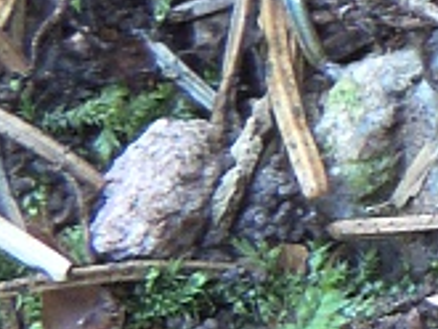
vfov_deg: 7.2
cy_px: -149
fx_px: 2596
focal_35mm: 205
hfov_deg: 8.4
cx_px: 1237
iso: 100
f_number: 7.9
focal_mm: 5.8
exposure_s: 1/1.6
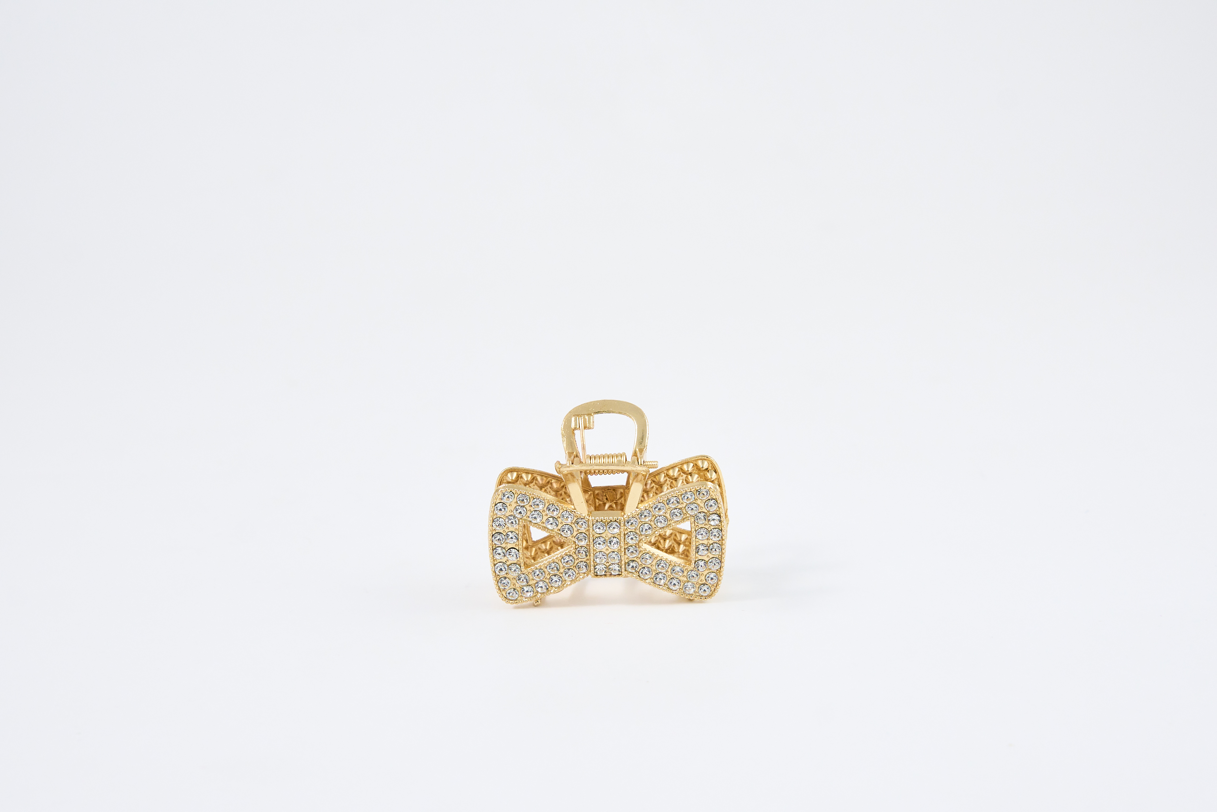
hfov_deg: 31.9
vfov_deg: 21.6
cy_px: 406
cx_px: 608
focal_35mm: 63
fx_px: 2130
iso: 200
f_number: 7.1
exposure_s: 1/100
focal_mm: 42
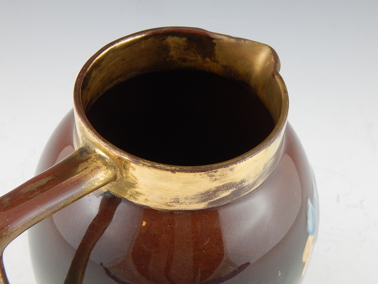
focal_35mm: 69
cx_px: 189
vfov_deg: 21.3
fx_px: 753
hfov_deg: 28.2
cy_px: 142
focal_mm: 12.3
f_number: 4.1
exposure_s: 1/30
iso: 400
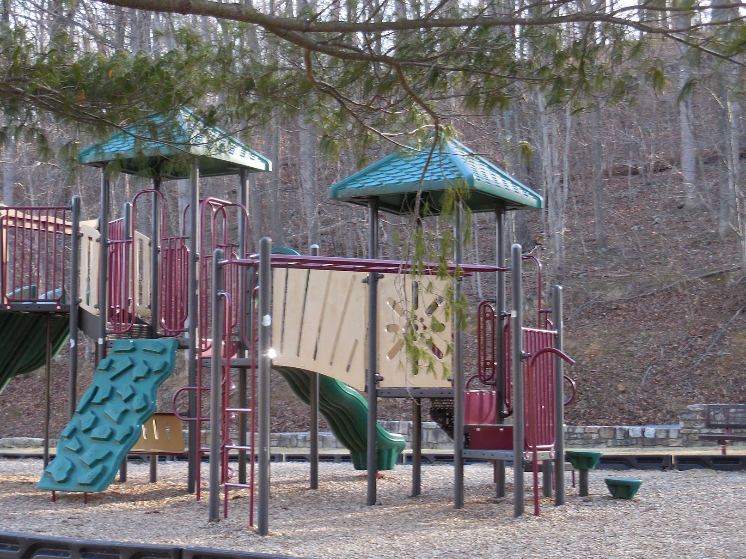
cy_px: 261
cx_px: 274
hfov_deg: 29.3
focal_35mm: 66
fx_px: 1422
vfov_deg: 22.2
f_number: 4.3
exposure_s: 1/60
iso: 125
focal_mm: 9.4
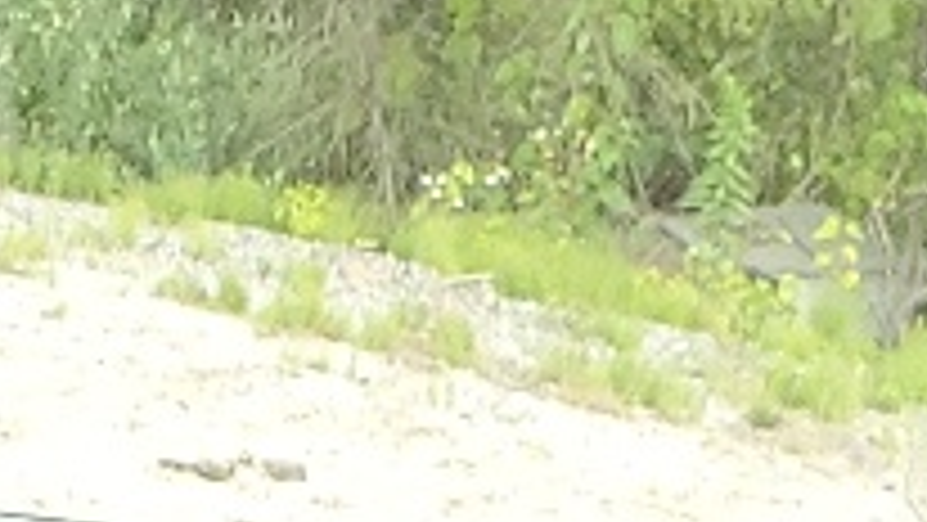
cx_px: 414
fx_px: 5409
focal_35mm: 220
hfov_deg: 9.8
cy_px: 2547
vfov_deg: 4.7
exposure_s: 1/192
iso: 50
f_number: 1.5
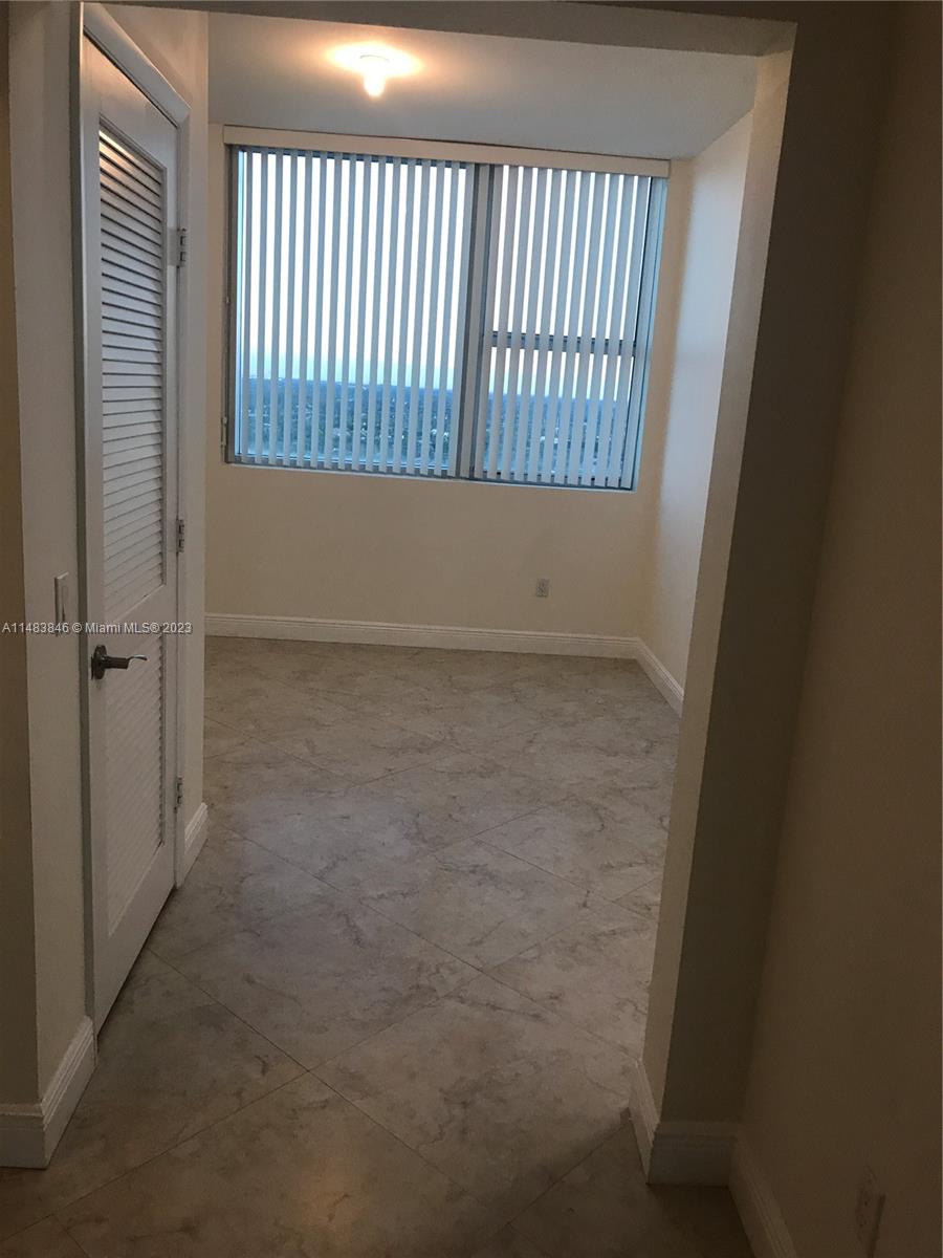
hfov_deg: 49.7
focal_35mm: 28
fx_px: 1017
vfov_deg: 63.4
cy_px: 629
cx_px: 472
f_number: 1.8
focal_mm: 3.99
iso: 32
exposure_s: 1/30
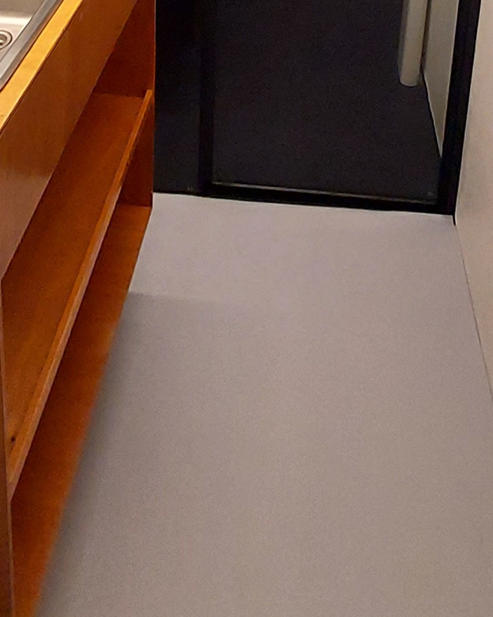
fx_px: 675
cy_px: -260
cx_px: 235
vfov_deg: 31.3
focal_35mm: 37
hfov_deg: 40.1
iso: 200
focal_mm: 1.42
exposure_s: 1/60
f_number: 2.2
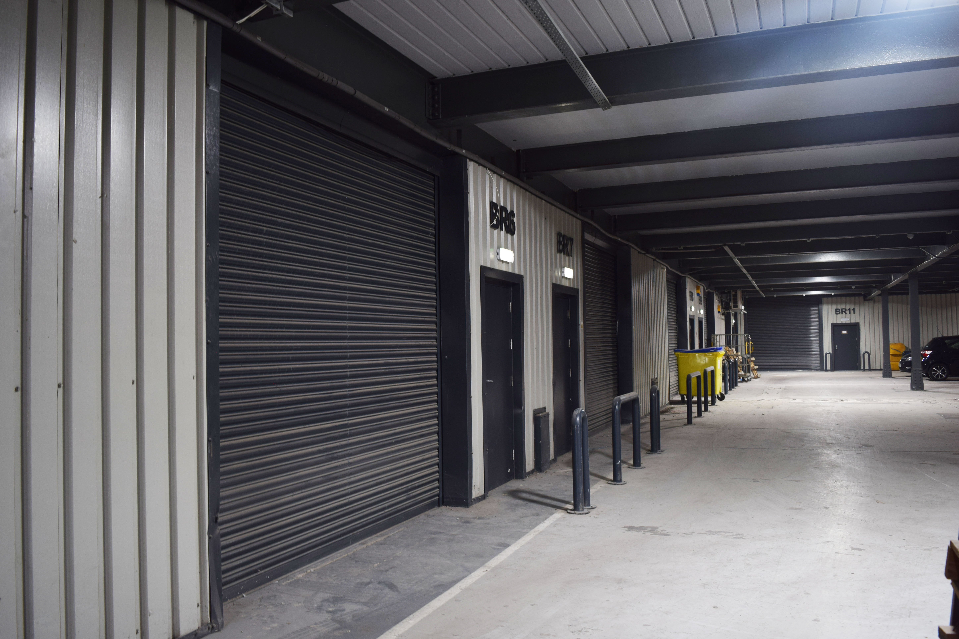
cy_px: 316
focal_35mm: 28
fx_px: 746
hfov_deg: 65.5
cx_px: 468
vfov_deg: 46.4
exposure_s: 1/500
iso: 200
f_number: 5
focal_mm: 18
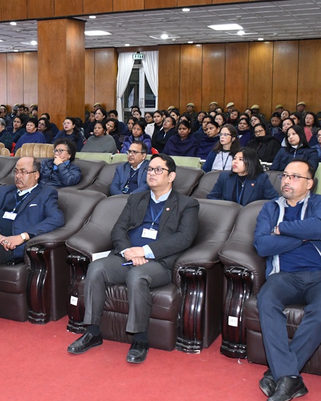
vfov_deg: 34.1
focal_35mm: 55
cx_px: 84
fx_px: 653
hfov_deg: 27.3
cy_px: 186
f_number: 5
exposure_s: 1/125
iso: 4000
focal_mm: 23
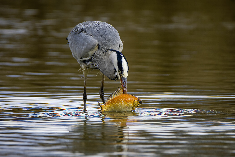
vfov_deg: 1.5
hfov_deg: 2.3
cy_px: 78
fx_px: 5872
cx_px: 118
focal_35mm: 900
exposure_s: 1/2000
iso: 1000
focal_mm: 600
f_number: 6.3
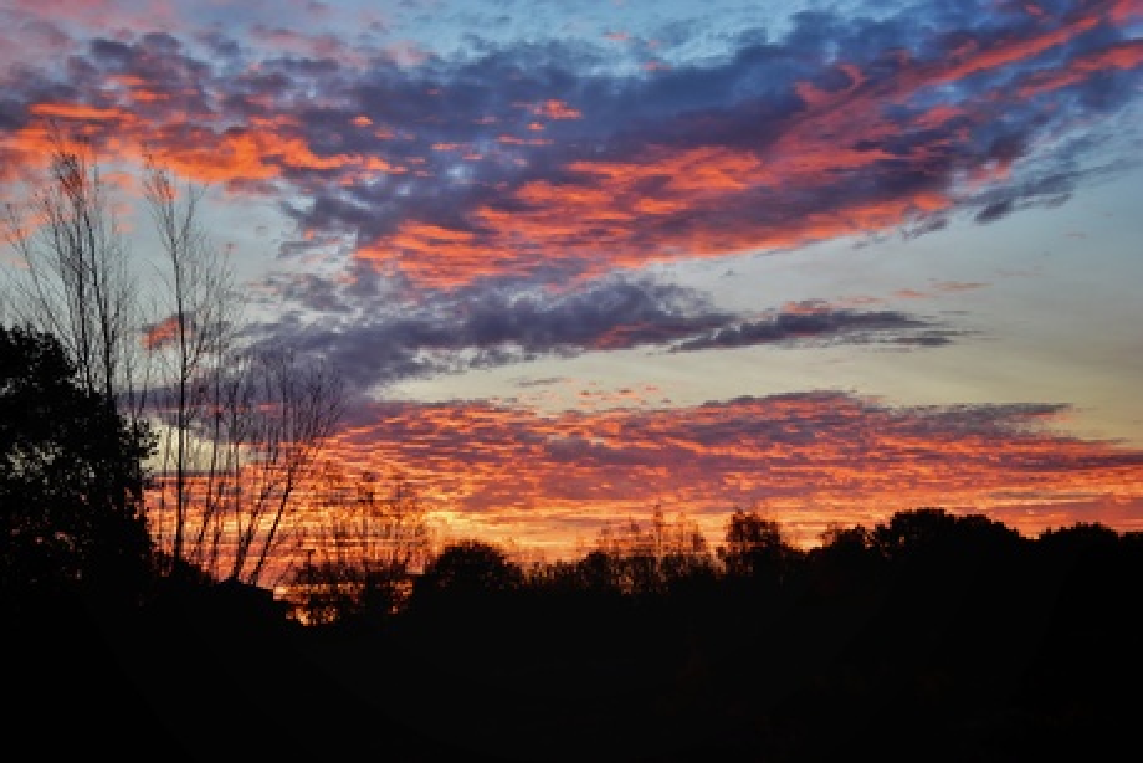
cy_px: 382
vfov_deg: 23.8
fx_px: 1810
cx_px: 572
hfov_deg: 35.0
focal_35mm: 57
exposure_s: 1/100
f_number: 6.3
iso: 400
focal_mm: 38
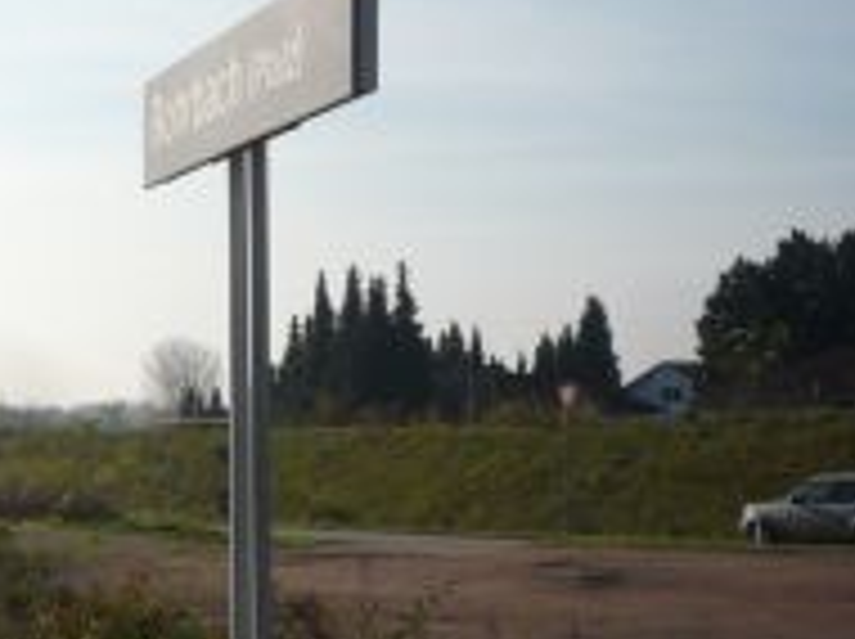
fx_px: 1998
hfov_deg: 23.3
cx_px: 27
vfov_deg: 17.9
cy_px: 549
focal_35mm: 81
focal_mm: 5.2
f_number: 5.6
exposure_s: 1/640
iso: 100
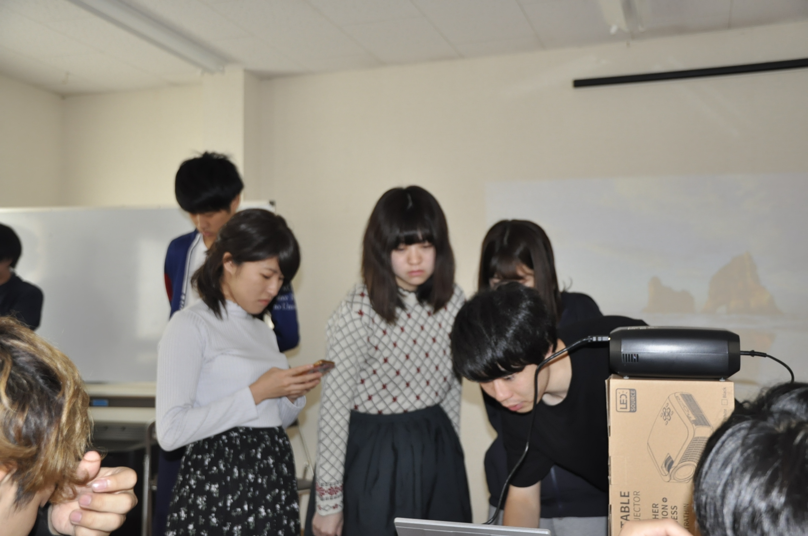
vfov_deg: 34.1
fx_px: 874
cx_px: 404
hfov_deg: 49.6
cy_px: 268
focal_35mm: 39
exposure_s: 1/60
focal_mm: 26
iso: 800
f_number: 3
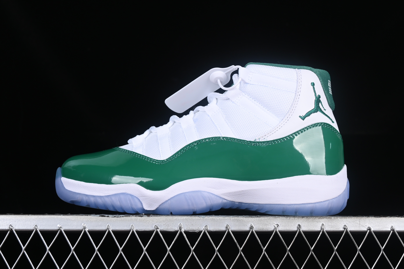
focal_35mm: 75
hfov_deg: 27.0
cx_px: 202
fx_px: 842
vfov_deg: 18.2
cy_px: 134
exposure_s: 1/80
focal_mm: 50
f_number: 8
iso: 160
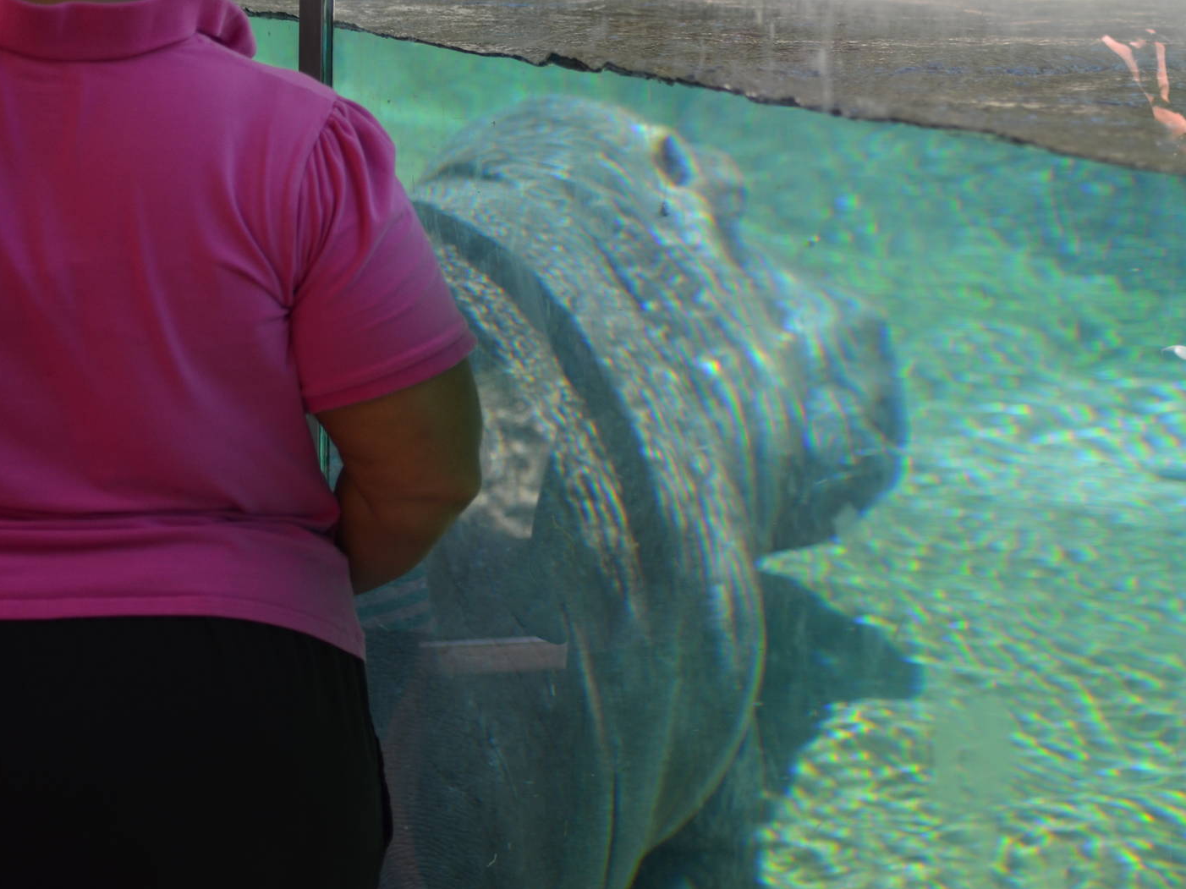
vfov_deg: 12.9
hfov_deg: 17.1
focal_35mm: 115
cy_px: 447
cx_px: 672
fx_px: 3939
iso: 400
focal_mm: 70
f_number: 4.5
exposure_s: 1/320
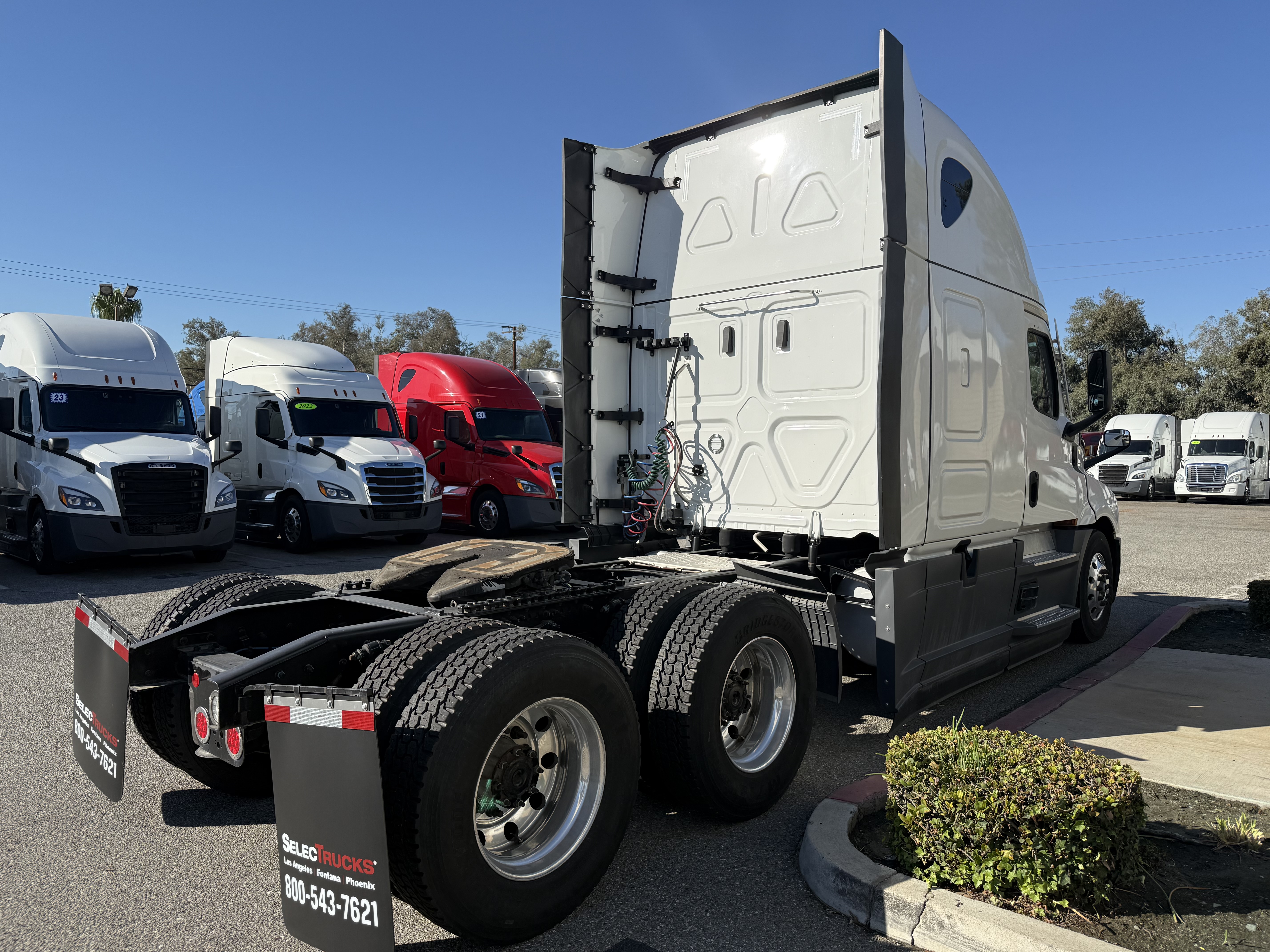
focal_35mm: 24
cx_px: 635
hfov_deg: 71.6
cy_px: 476
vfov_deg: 56.8
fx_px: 881
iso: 80
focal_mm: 6.76
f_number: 1.78
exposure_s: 1/5319
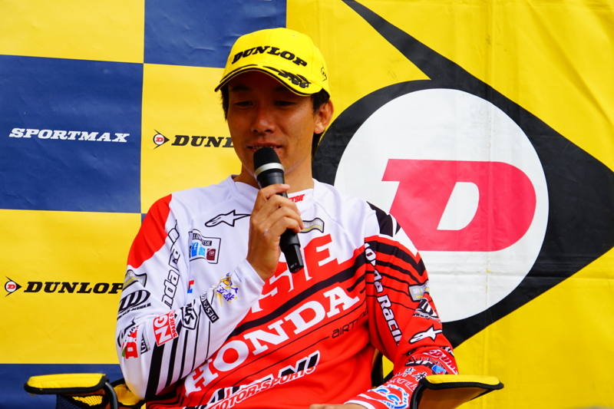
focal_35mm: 144
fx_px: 2455
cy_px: 204
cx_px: 307
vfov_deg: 9.5
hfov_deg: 14.3
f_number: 7.1
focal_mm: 96
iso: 100
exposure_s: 1/200
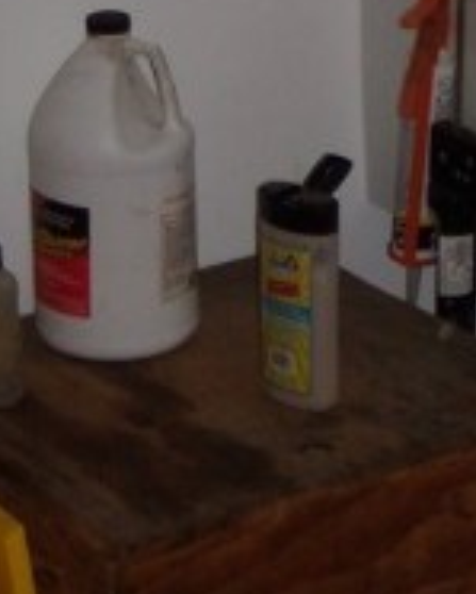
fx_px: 2551
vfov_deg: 12.9
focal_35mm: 145
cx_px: 738
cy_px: -150
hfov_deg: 10.3
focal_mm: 6.4
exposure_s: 1/30
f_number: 3.6
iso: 80
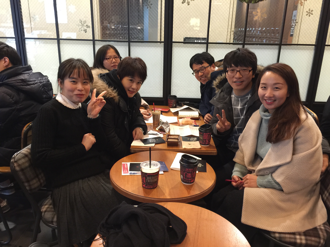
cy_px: 124
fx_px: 276
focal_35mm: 29
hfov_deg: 61.7
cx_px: 165
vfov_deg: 48.2
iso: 80
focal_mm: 4.15
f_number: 2.2
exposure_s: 1/4
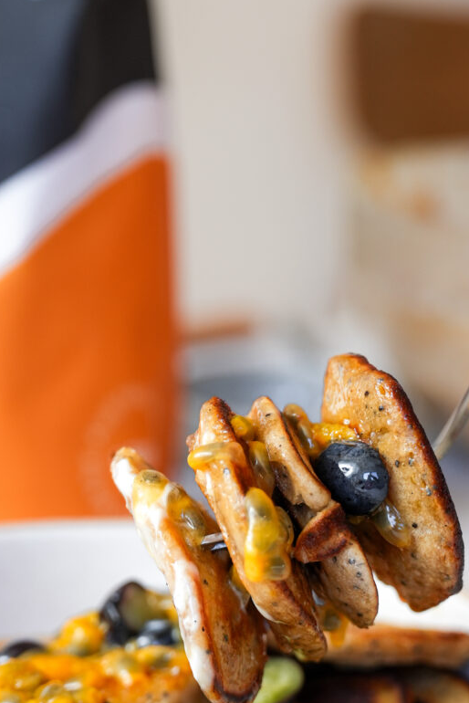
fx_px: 2128
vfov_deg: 18.7
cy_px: 421
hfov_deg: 12.6
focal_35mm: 109
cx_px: 278
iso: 320
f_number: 4
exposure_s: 1/160
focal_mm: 55
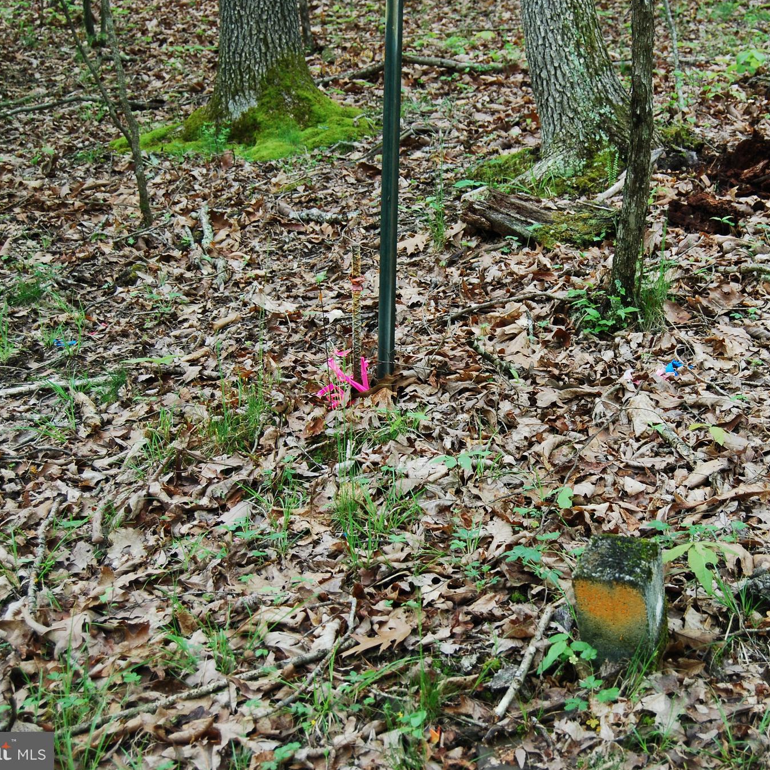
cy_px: 383
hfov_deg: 29.4
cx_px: 511
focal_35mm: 58
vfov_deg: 29.6
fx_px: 1460
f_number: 4.2
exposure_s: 1/60
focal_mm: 30
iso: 200
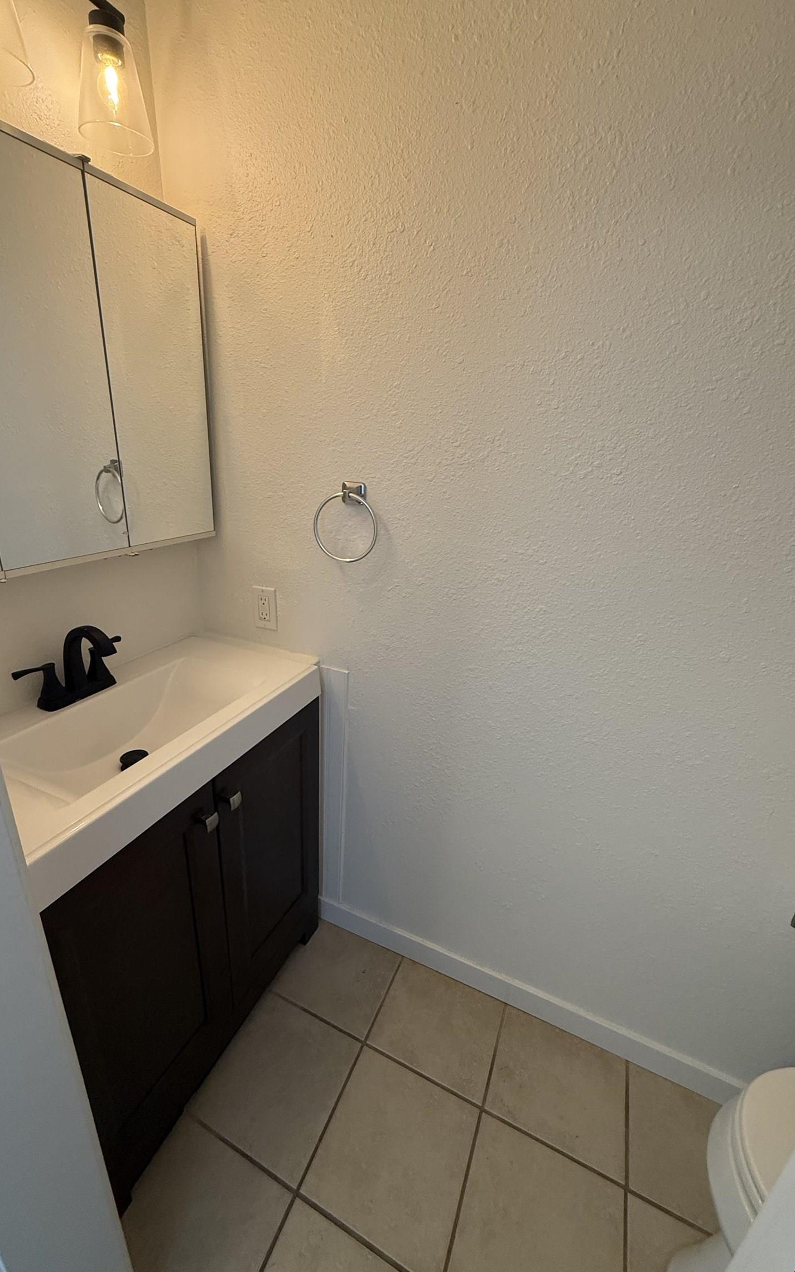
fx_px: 520
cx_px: 378
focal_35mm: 15
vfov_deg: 101.5
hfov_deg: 74.8
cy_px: 636
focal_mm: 2.22
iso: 200
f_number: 2.2
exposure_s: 1/60
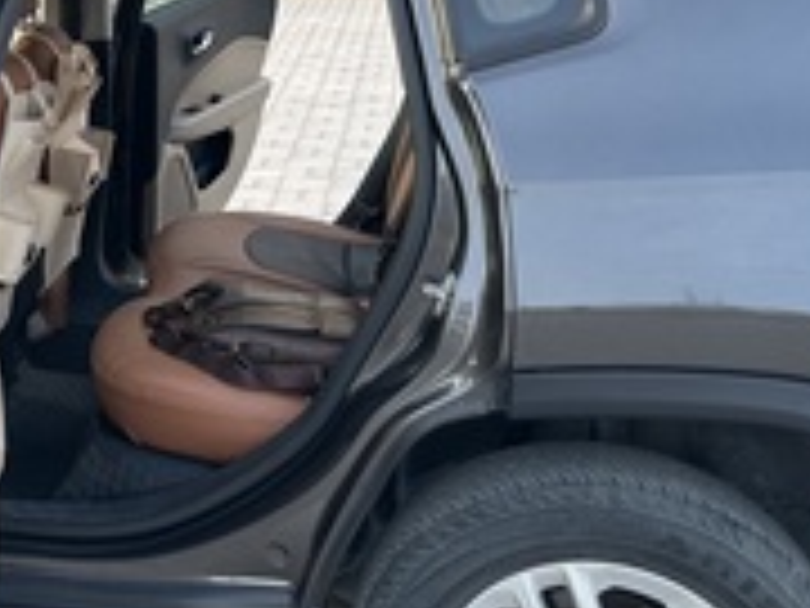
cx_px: -110
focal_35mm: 61
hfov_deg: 28.4
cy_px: 178
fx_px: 1427
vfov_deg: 23.9
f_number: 1.78
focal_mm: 6.86
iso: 64
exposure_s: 1/128
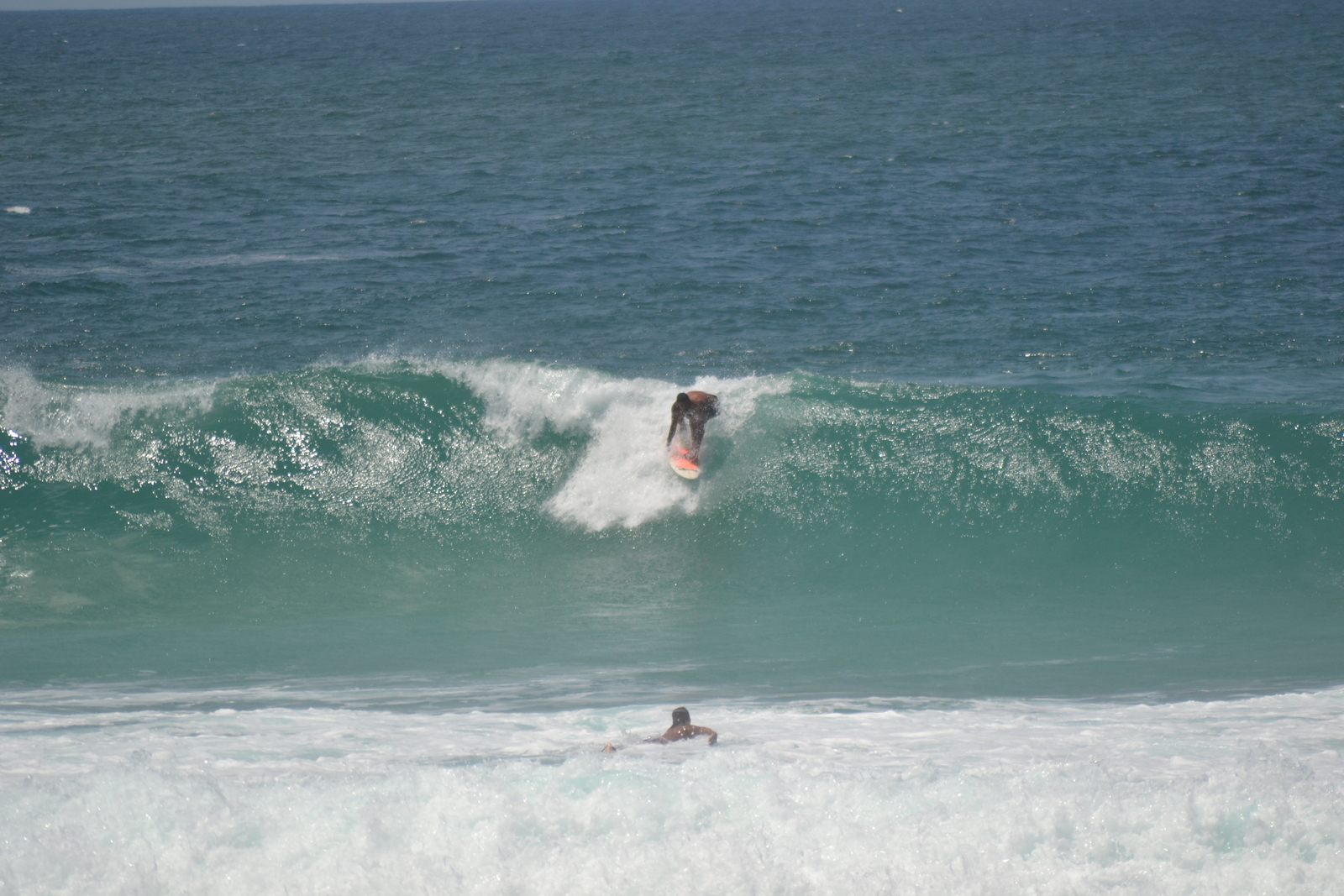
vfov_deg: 3.5
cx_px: 672
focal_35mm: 390
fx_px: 14560
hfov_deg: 5.3
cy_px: 448
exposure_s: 1/2000
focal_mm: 260
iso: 180
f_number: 5.6
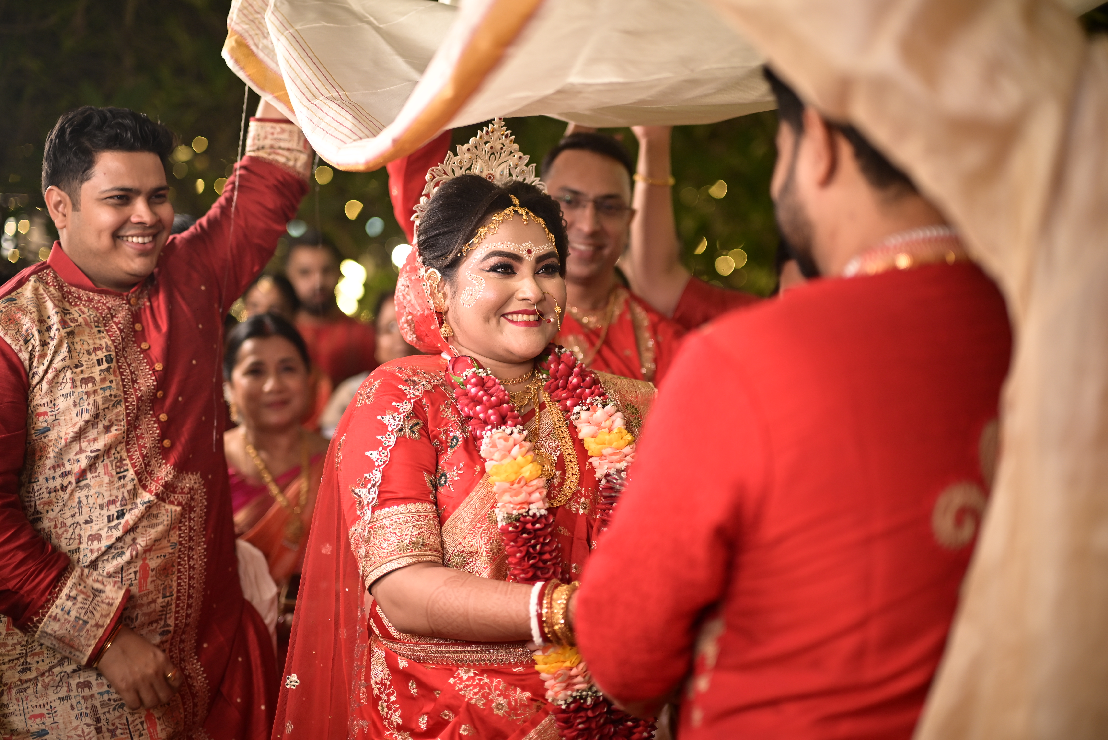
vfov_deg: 27.0
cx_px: 554
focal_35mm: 50
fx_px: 1540
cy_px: 370
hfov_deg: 39.6
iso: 500
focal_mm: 50
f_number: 1.6
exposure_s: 1/400
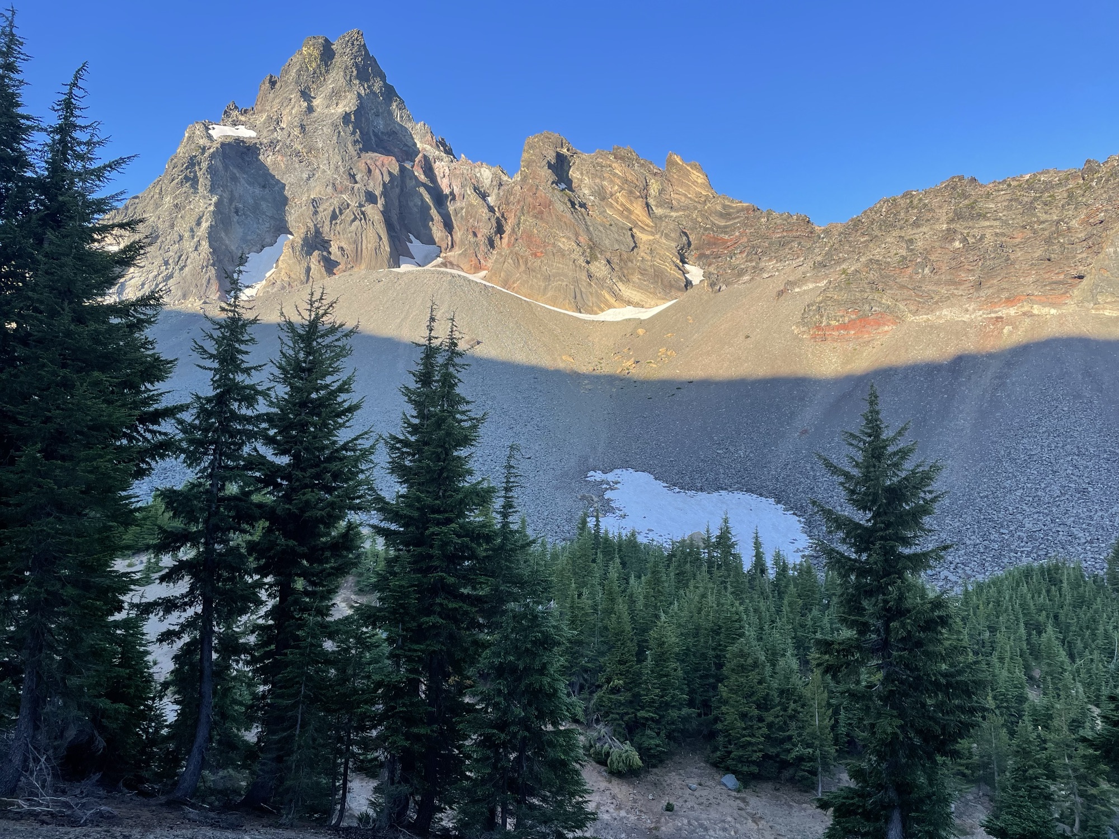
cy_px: 420
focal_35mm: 26
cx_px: 560
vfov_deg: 53.1
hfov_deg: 67.3
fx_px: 840
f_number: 1.6
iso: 32
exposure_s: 1/545
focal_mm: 4.2
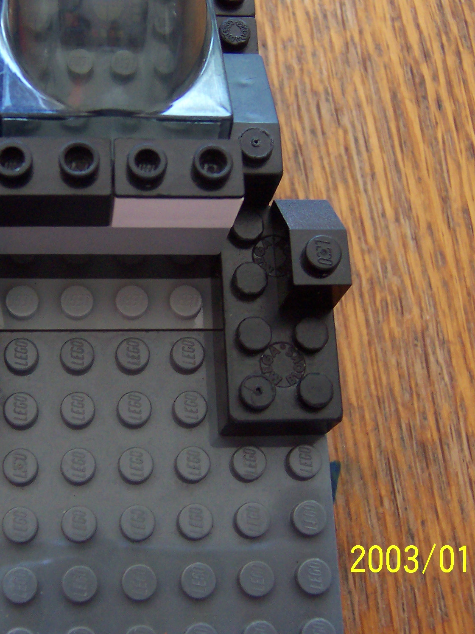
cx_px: 142
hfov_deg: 29.4
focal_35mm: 49
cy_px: 317
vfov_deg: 38.9
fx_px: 896
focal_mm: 5.6
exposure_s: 1/30
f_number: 2.8
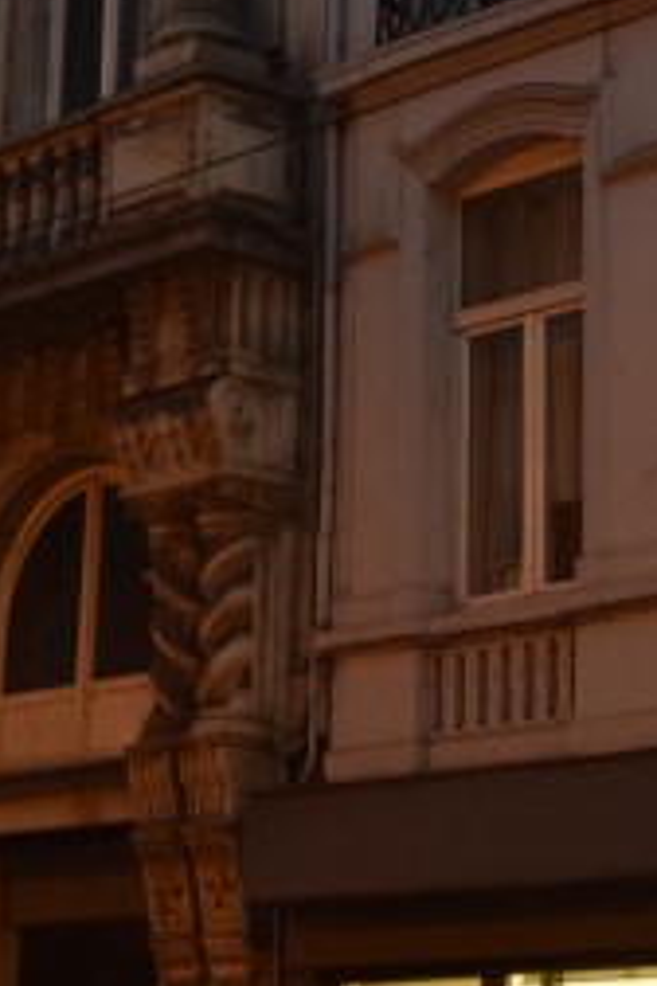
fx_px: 3668
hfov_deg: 10.1
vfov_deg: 15.2
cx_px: -113
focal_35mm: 134
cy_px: 125
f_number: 3.8
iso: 1600
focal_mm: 22
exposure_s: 1/60
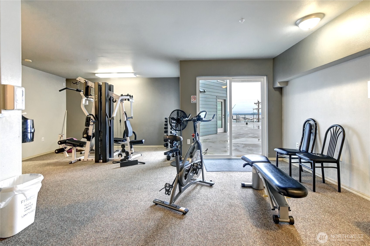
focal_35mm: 15
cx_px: 185
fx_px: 154
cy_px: 123
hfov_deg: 100.4
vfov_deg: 77.3
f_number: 11
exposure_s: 1/5
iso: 3200
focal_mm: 10
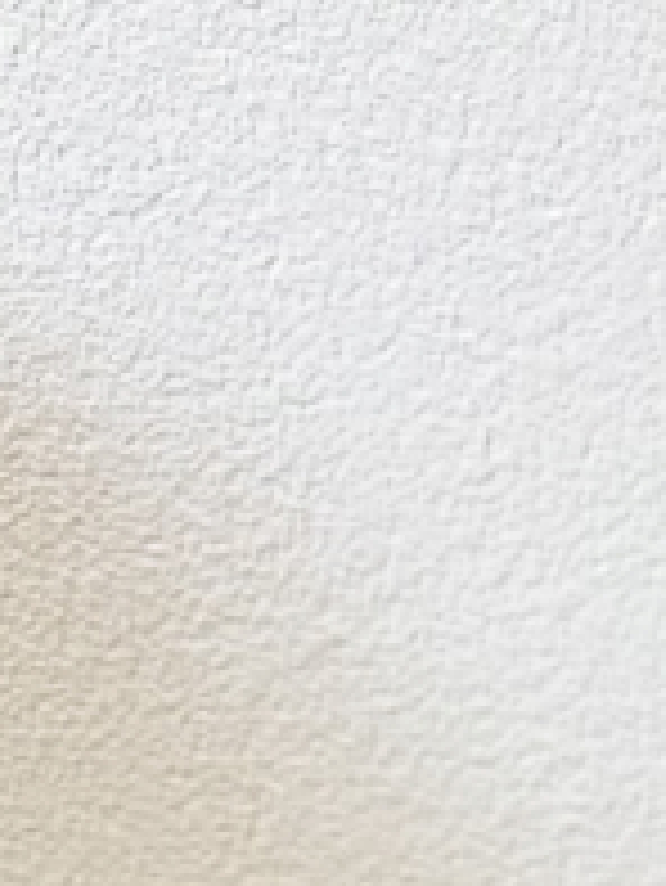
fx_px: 3741
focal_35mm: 146
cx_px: 1827
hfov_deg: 8.8
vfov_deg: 10.9
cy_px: 2298
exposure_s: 1/100
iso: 200
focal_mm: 6.8
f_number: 1.8
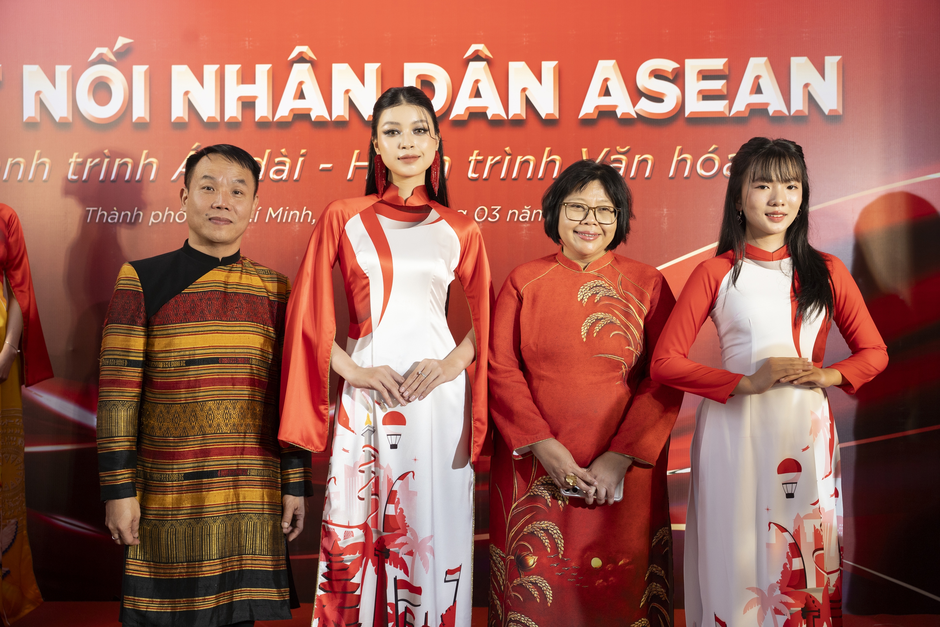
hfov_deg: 48.0
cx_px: 470
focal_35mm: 40
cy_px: 314
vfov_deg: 33.1
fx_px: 1055
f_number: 4.5
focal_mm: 40.4
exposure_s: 1/160
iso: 500
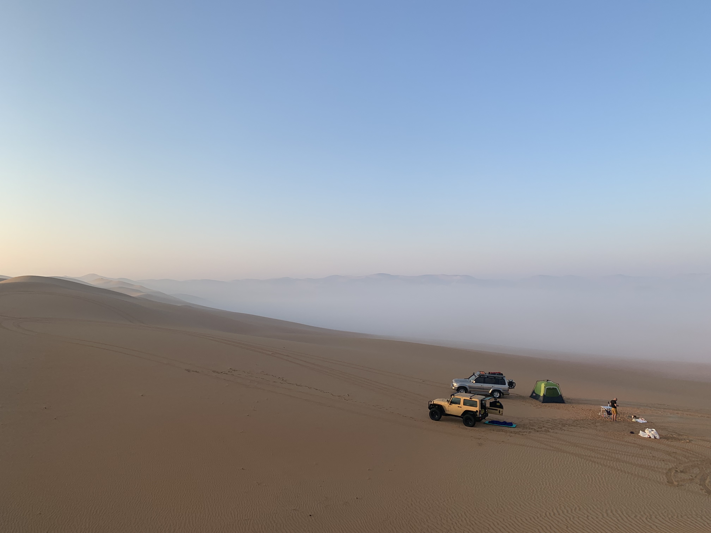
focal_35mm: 26
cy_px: 266
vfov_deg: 53.1
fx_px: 534
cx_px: 356
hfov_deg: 67.3
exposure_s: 1/1266
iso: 25
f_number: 1.8
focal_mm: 4.25
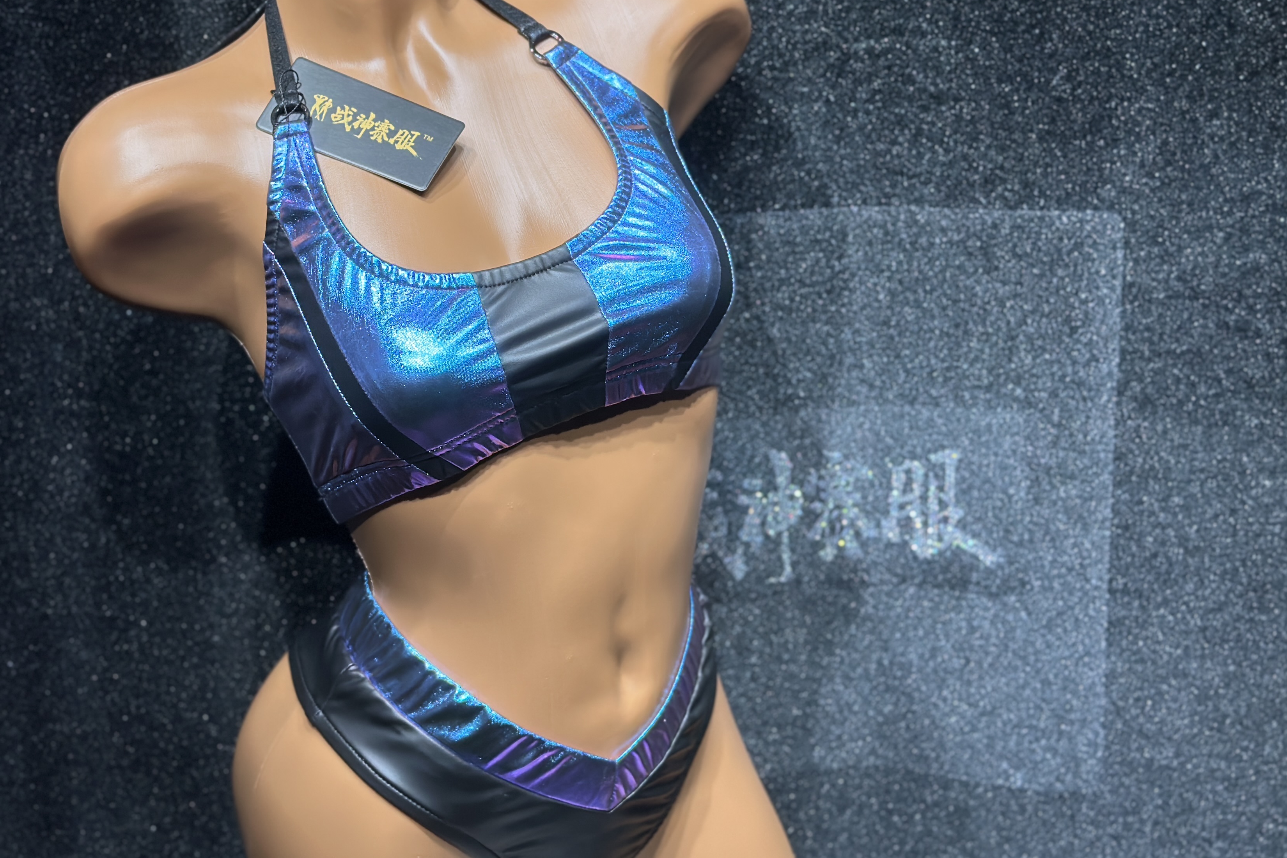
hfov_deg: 32.8
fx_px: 2181
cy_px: 391
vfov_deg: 22.3
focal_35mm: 61
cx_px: 560
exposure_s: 1/549
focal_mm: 6.86
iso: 80
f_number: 1.78
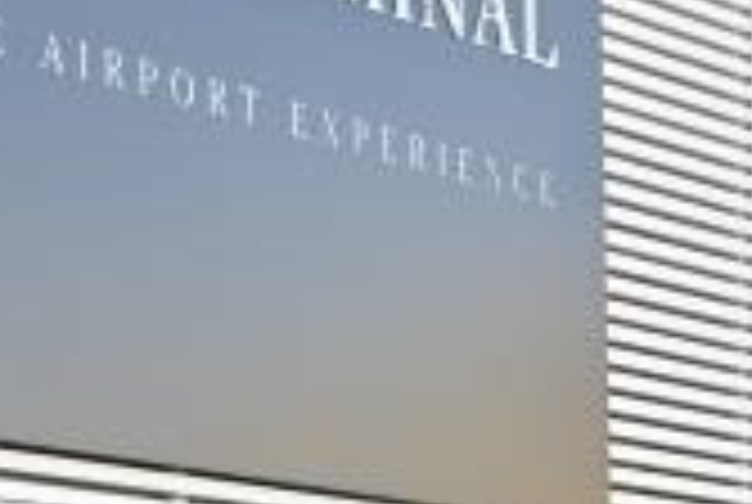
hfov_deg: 13.9
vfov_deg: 8.8
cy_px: 1064
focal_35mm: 147
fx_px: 3076
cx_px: 333
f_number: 4
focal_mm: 24
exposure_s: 1/1000
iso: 250
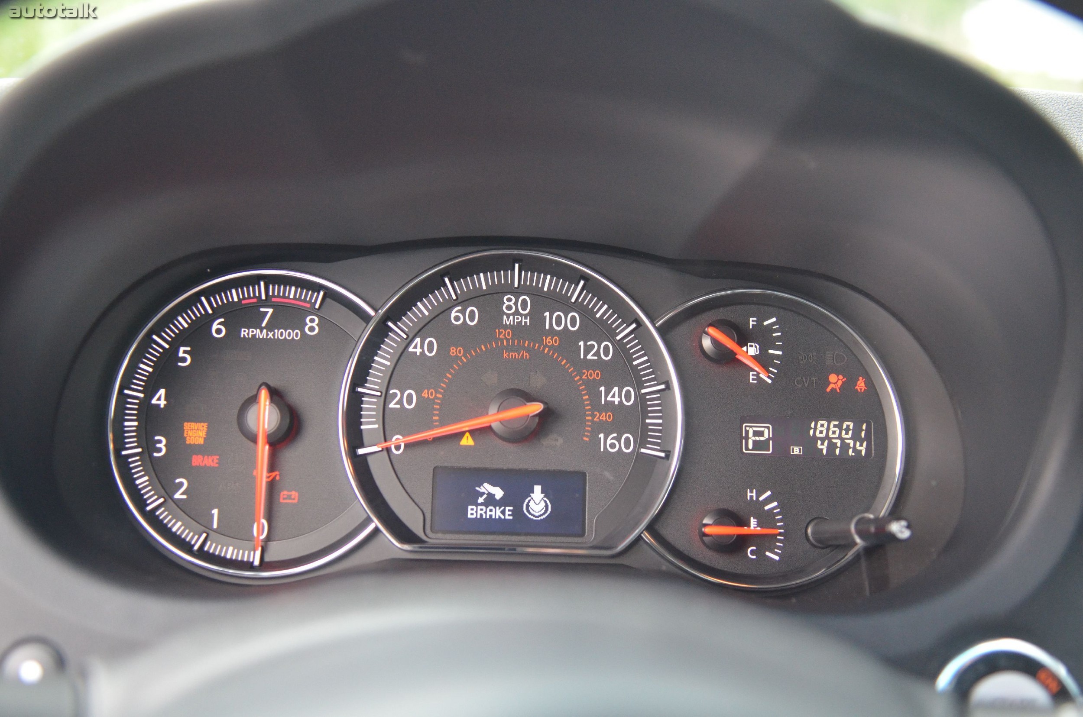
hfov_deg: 49.6
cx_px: 542
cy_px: 358
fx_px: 1171
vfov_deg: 34.1
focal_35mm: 39
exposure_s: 1/100
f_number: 2.8
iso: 1600
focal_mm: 26
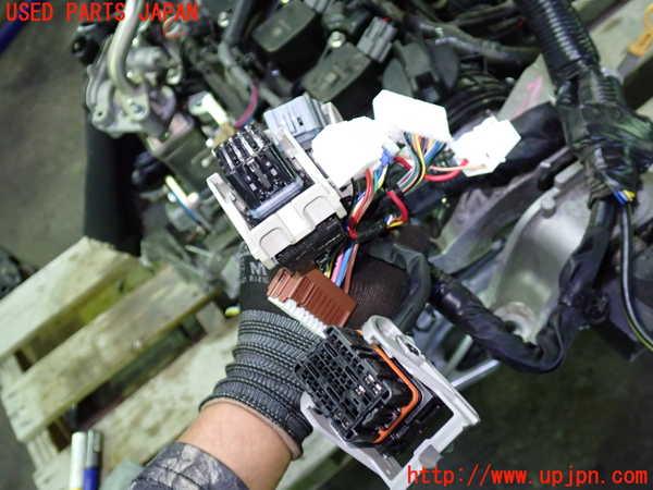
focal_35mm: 32
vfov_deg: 44.2
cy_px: 245
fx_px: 604
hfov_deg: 56.8
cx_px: 326
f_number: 2.4
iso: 640
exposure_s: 1/30
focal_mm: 5.79
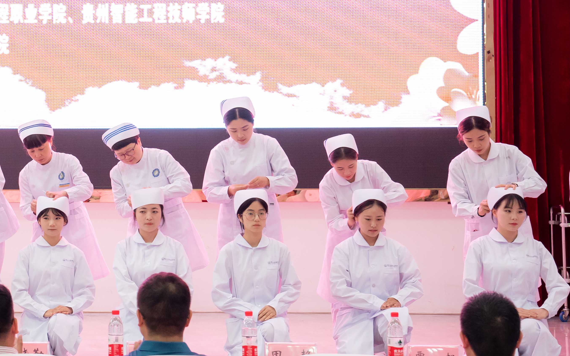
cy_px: 78
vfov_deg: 14.3
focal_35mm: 91
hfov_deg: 22.2
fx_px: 1414
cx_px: 52
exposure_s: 1/100
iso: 2500
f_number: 4
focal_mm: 40
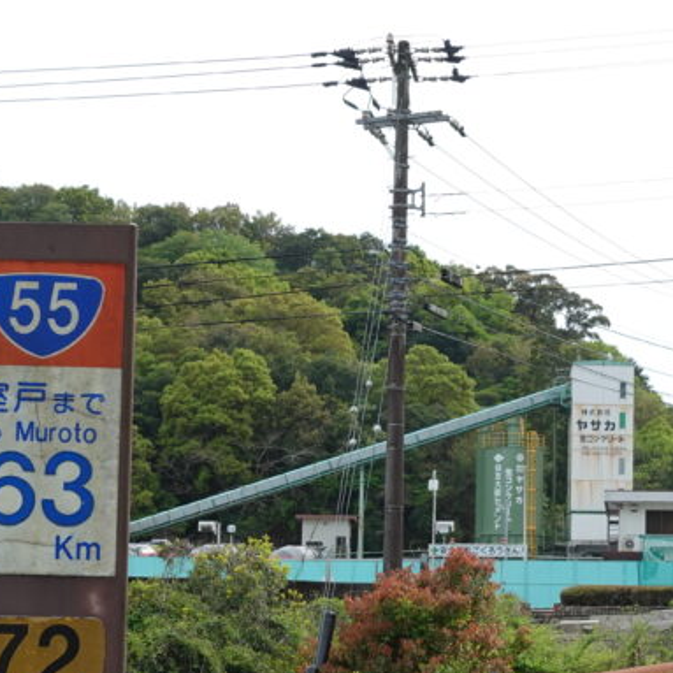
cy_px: 526
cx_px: 564
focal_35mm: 84
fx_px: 1848
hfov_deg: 20.4
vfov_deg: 20.4
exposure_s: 1/320
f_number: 5.6
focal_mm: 13.53
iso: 125
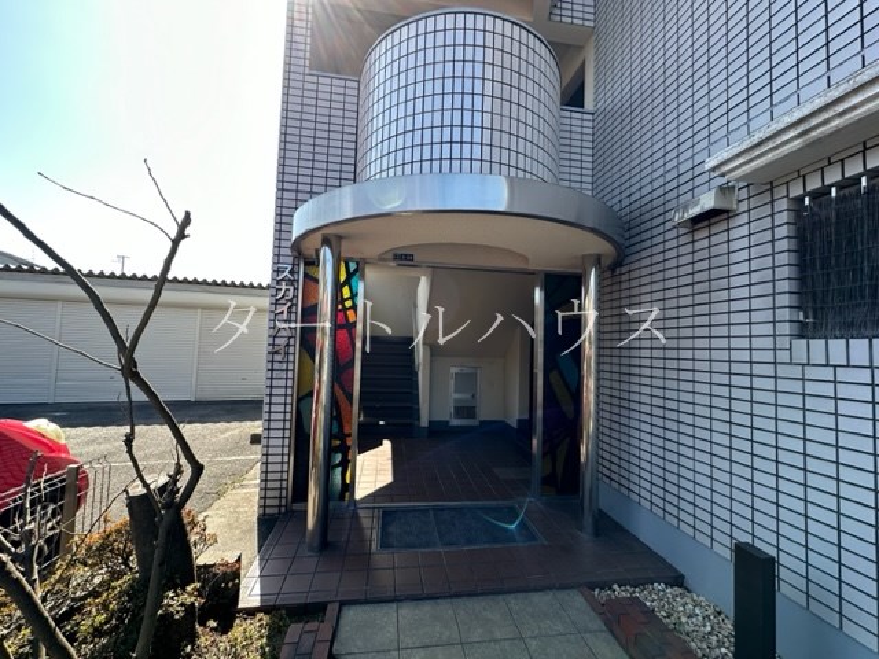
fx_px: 356
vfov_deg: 85.7
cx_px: 440
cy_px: 330
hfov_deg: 102.1
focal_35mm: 14
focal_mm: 2.22
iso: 40
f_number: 2.2
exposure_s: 1/334
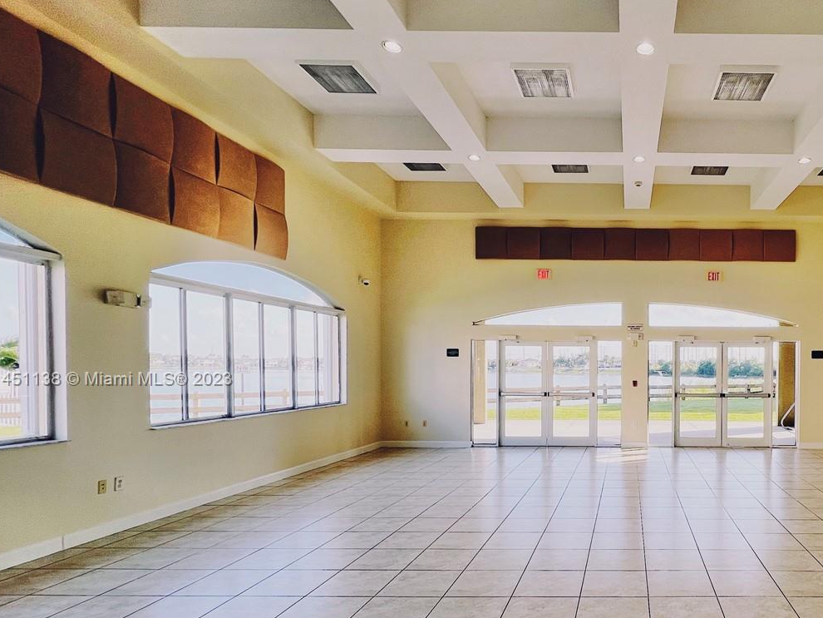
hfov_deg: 72.7
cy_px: 380
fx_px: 499
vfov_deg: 62.7
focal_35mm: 21
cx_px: 631
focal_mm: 1.57
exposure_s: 1/197
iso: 32
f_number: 1.8
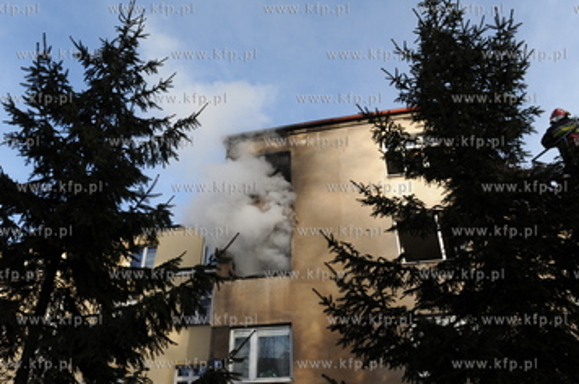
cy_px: 208
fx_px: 433
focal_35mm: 27
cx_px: 272
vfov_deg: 47.7
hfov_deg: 67.4
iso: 800
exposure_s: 1/400
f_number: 11
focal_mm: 24
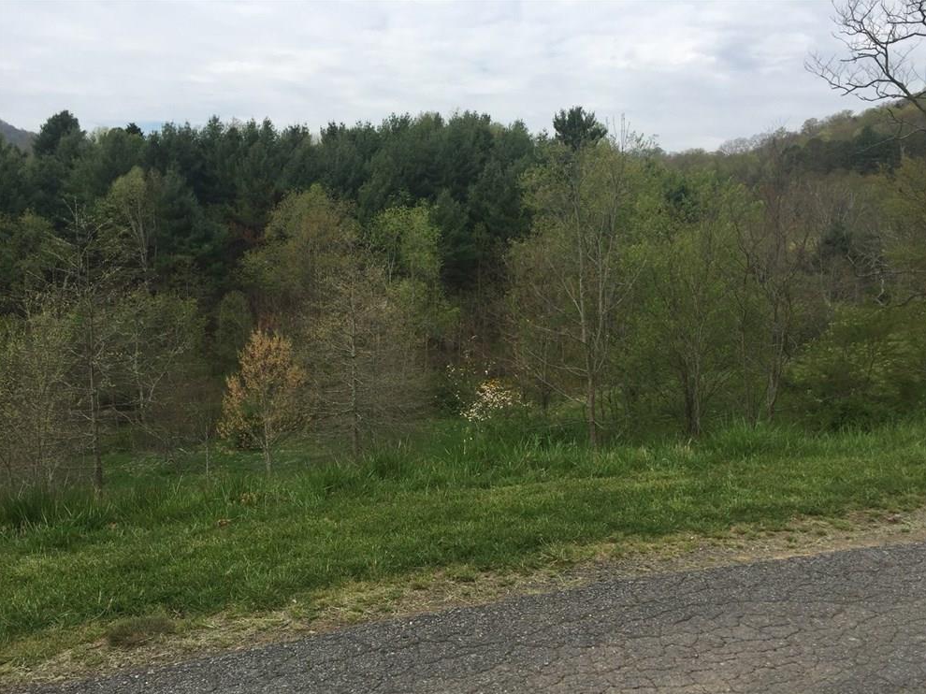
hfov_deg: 60.0
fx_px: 802
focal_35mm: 30
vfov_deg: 46.8
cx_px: 475
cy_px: 357
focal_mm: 4.15
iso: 32
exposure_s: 1/1236
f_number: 2.2
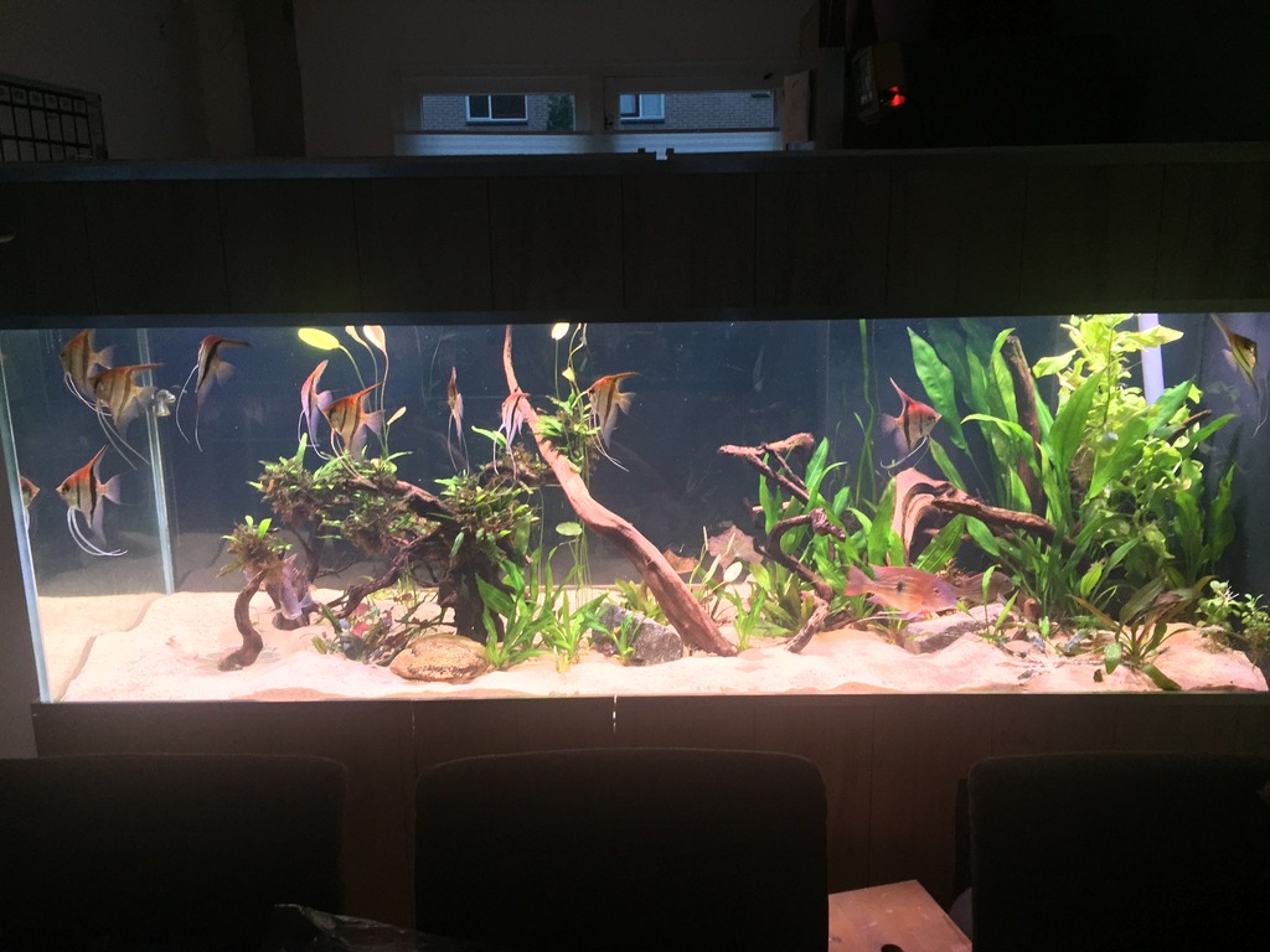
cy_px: 476
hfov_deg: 61.7
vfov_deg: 48.2
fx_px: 1064
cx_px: 635
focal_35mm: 29
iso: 250
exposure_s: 1/20
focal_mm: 4.15
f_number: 2.2
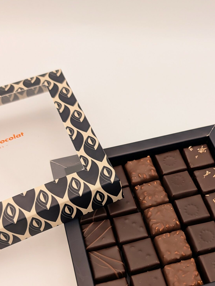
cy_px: 211
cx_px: 152
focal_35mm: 42
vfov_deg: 43.4
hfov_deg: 34.0
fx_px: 347
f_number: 1.68
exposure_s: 1/243
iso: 32
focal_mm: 6.9
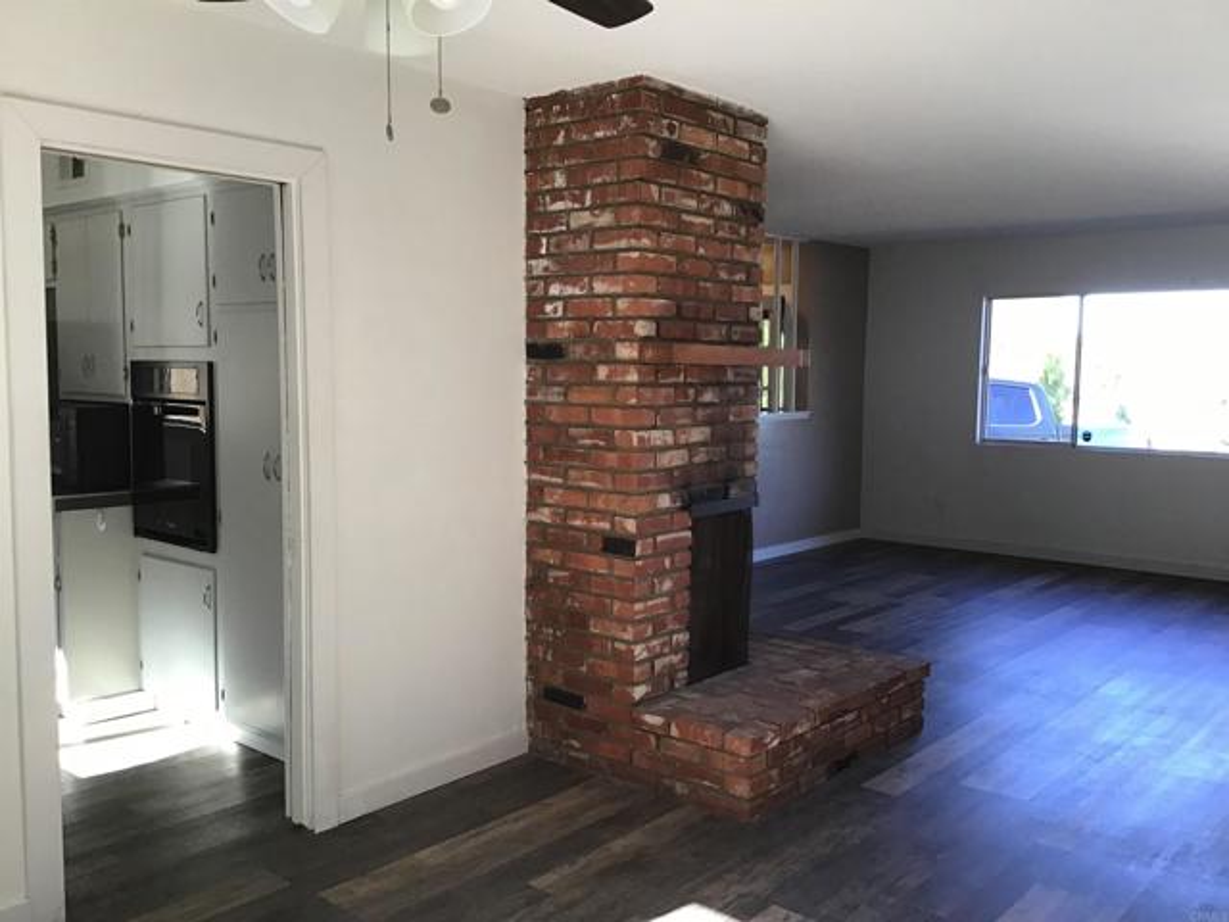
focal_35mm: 31
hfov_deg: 58.4
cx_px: 614
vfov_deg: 45.4
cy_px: 461
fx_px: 1101
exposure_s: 1/30
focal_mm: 3.3
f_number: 2.4
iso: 25
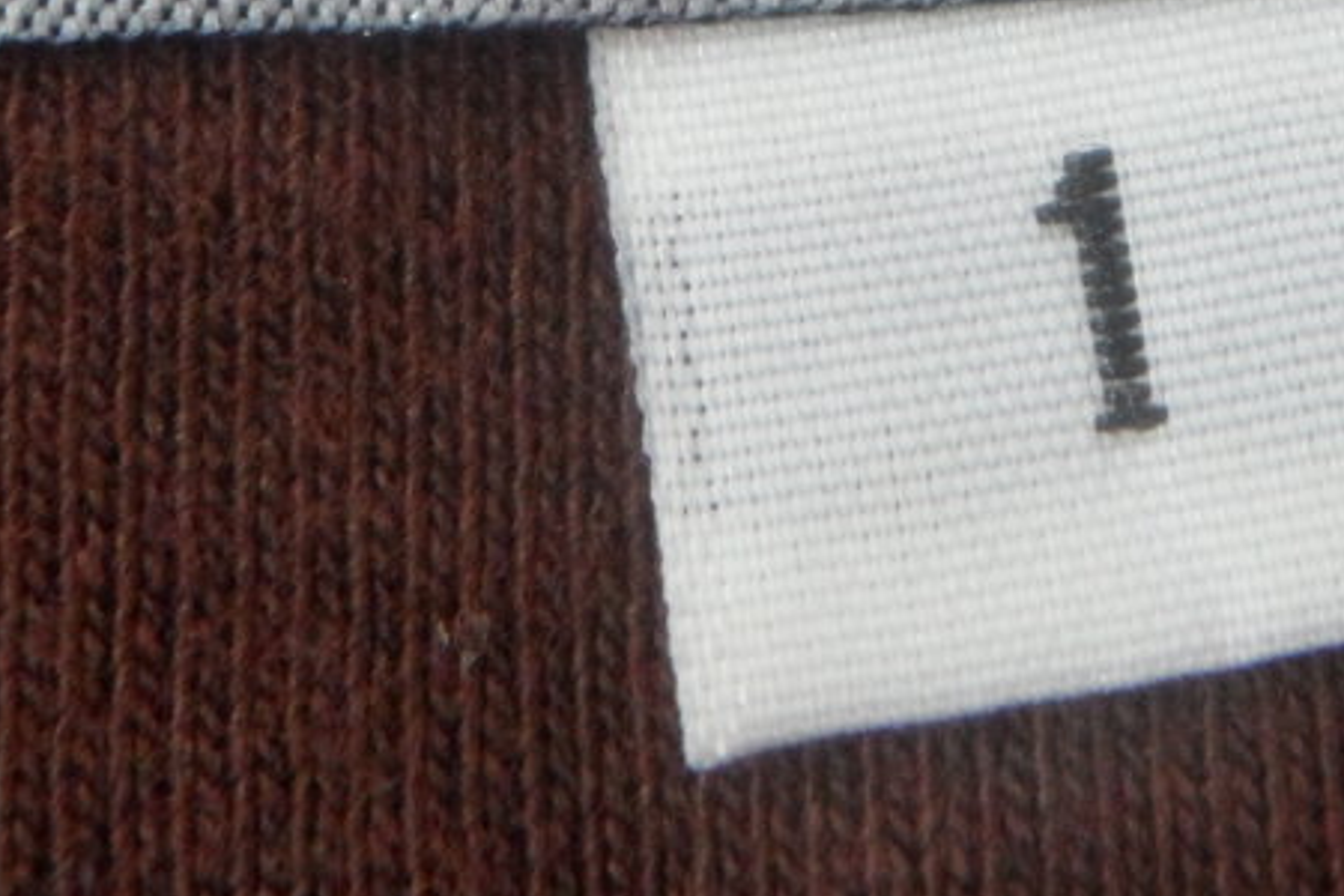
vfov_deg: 17.0
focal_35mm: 74
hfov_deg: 27.0
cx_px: 996
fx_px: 2762
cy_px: -358
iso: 320
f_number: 2.9
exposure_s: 1/30
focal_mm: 4.1
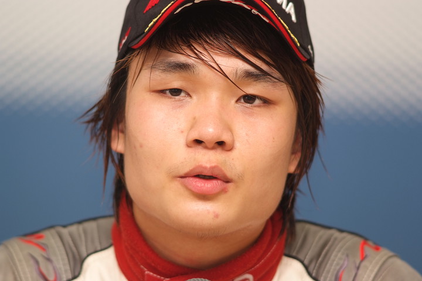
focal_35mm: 270
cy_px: 140
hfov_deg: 7.6
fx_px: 3165
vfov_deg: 5.1
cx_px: 211
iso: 400
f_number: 2.8
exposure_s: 1/125
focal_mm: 180
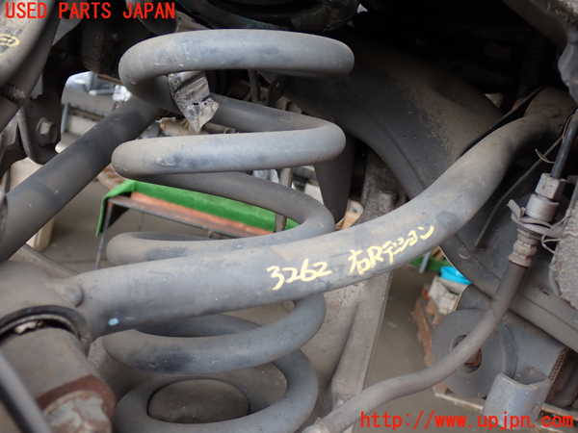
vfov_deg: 37.7
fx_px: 635
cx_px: 289
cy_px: 216
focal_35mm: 38
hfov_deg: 49.0
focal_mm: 6.83
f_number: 2.7
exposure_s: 1/80
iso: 125
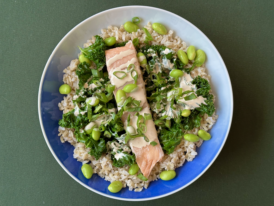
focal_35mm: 48
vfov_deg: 30.3
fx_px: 380
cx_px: 137
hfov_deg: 39.7
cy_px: 103
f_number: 1.78
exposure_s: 1/59
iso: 125
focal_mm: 6.86
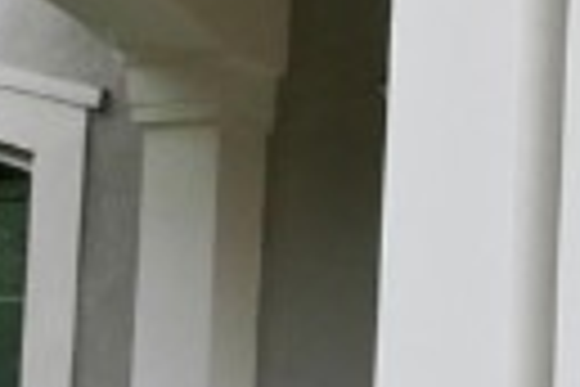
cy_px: 459
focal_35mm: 116
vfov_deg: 11.6
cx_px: 1407
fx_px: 1869
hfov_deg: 13.1
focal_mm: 7
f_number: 5.6
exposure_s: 1/250
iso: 200
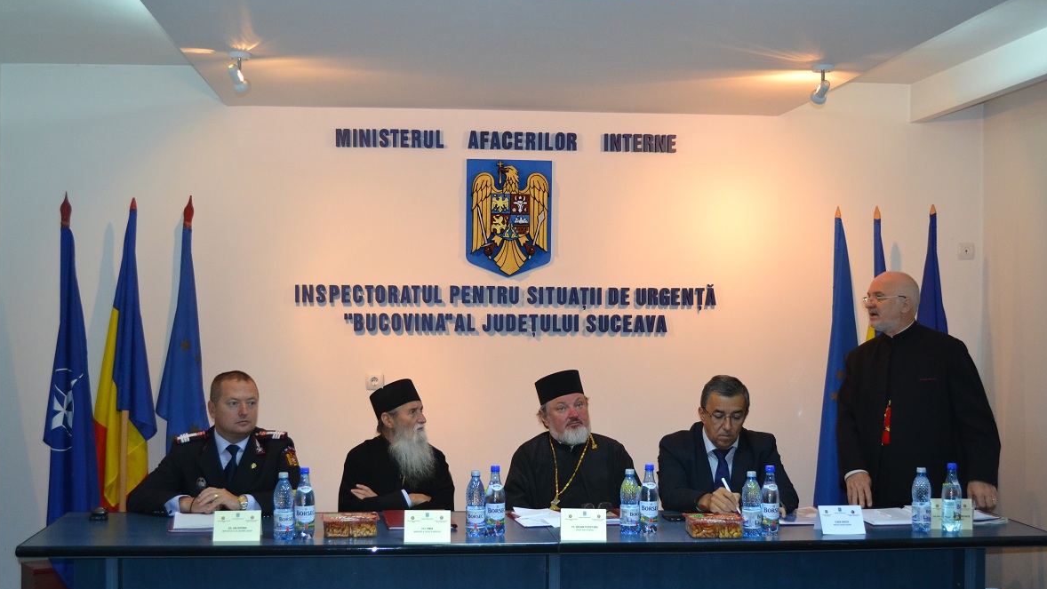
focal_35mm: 48
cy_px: 332
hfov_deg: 42.9
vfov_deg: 24.9
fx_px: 1333
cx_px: 515
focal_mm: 30
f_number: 4.5
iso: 1600
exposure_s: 1/60
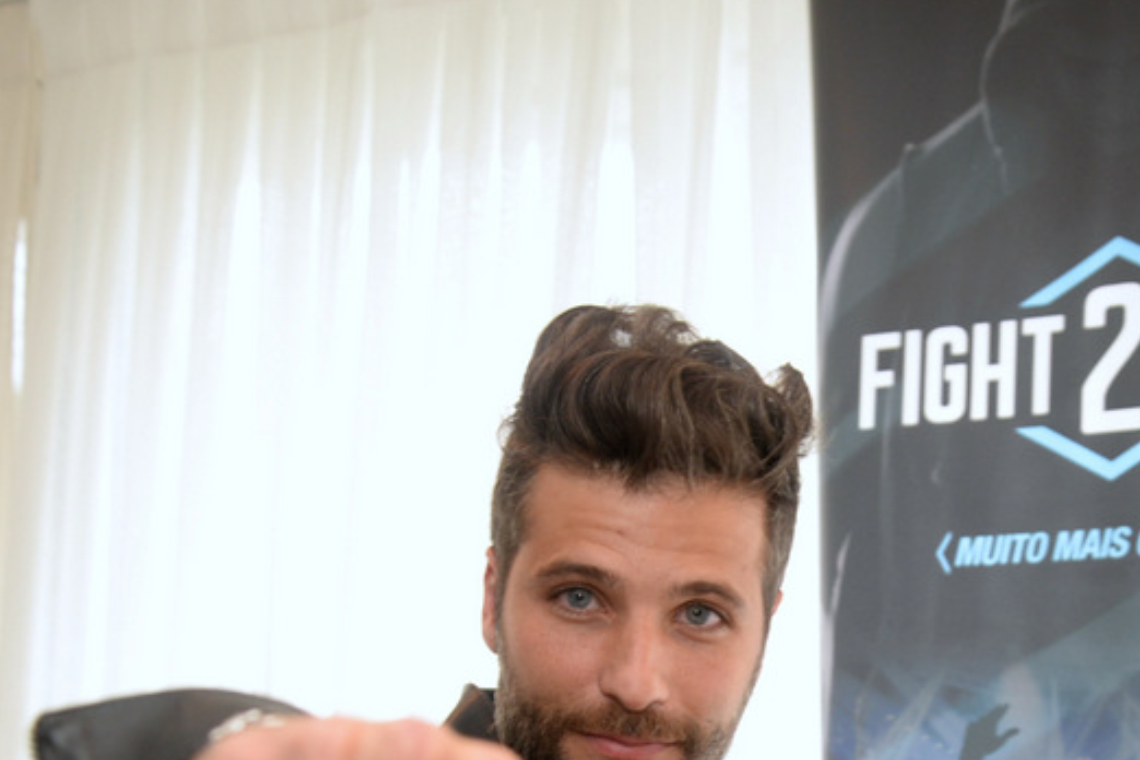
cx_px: 786
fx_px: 2185
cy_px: 716
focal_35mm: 69
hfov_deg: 29.0
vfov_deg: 19.3
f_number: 5
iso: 800
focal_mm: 36
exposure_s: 1/80
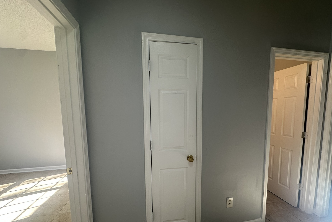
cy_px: 125
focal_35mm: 16
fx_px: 148
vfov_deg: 73.4
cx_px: 175
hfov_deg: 96.6
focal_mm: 2.22
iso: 80
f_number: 2.2
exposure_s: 1/99
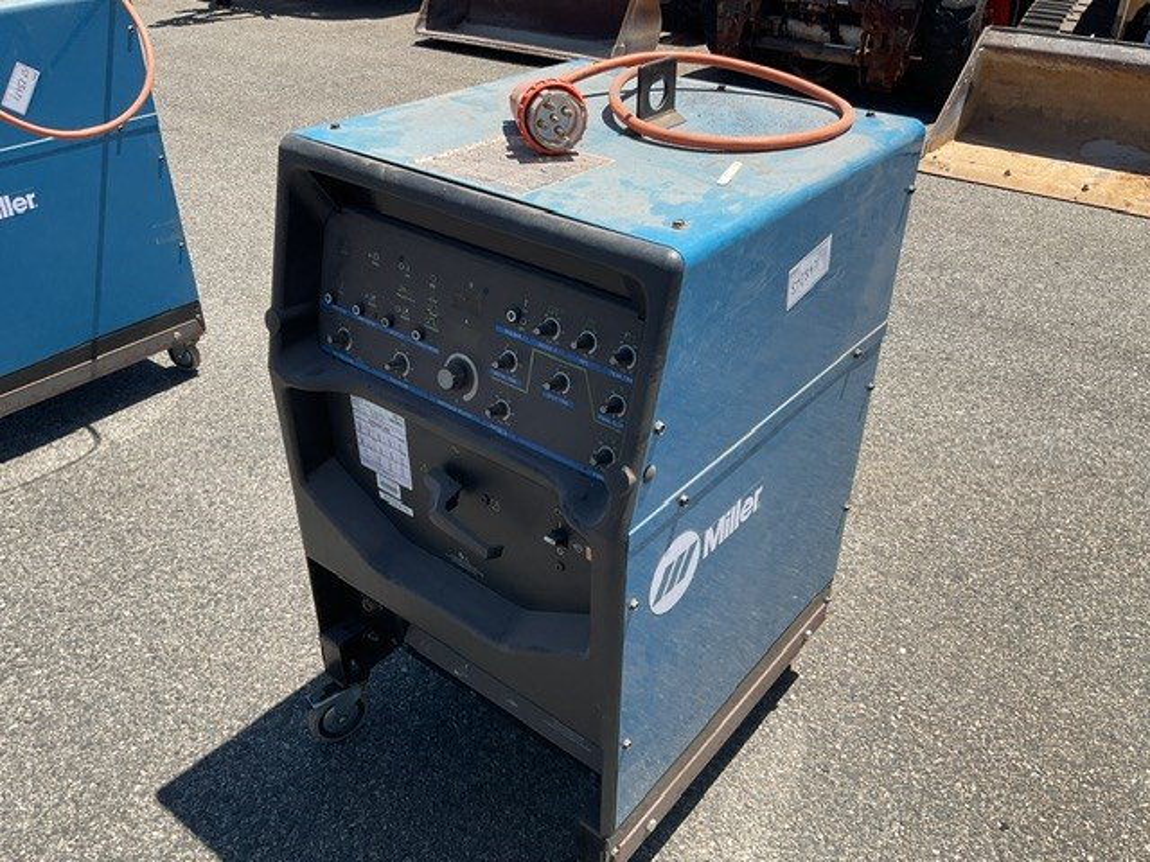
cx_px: 575
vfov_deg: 48.2
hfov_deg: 61.7
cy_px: 431
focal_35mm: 29
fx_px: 963
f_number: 1.8
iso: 16
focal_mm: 3
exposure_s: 1/1195
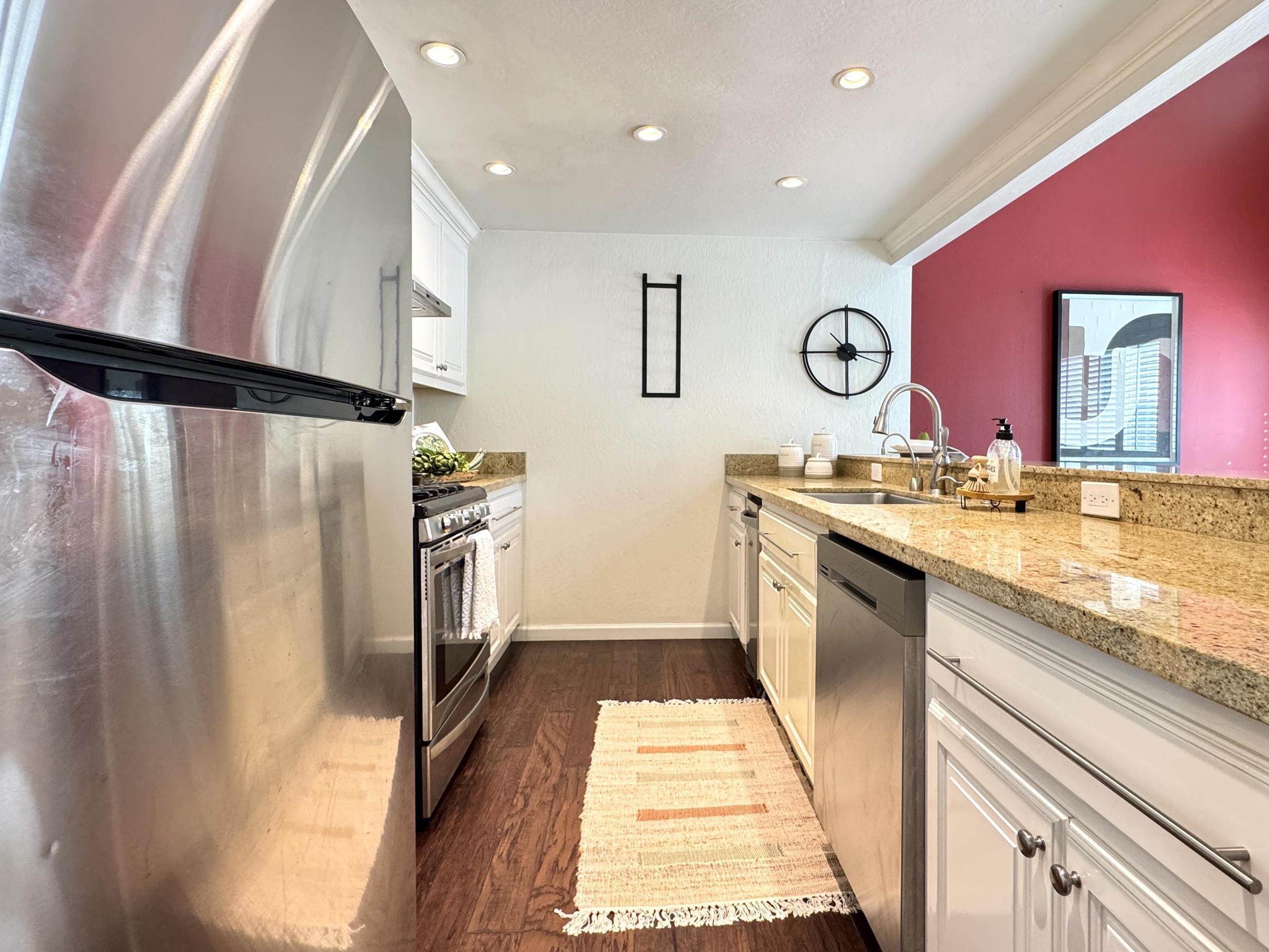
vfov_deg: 71.5
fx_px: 660
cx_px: 683
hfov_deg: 87.6
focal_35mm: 18
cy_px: 441
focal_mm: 2.22
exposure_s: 1/60
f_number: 2.2
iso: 250
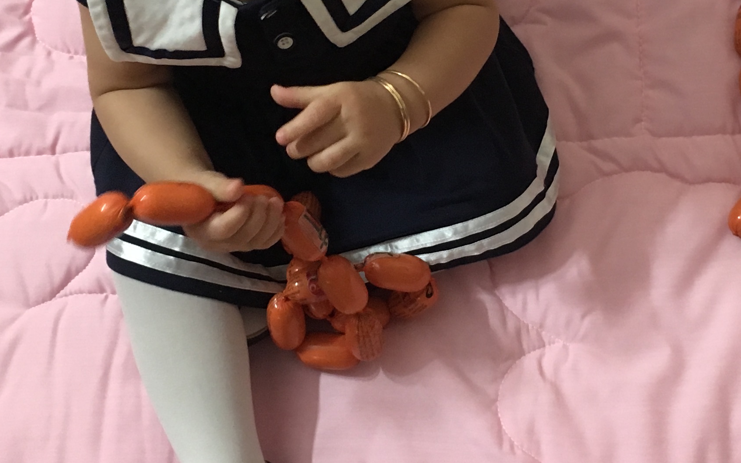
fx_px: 1474
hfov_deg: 28.0
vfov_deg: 17.7
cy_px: 100
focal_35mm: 73
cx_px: 512
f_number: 2.2
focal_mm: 4.15
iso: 160
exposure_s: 1/33
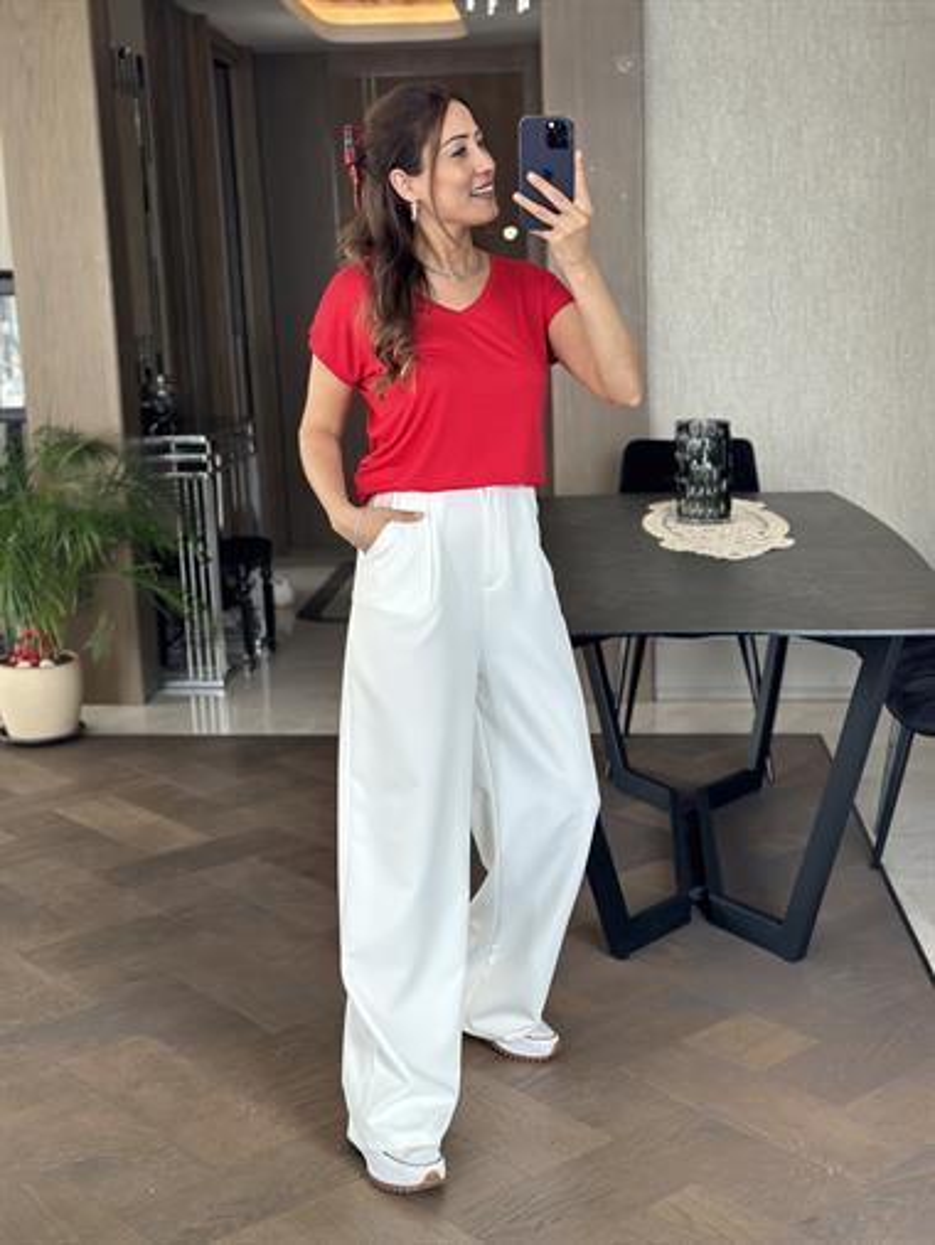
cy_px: 622
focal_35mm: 48
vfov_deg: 39.6
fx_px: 1727
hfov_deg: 30.3
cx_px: 468
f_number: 1.78
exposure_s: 1/121
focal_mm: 6.86
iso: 125
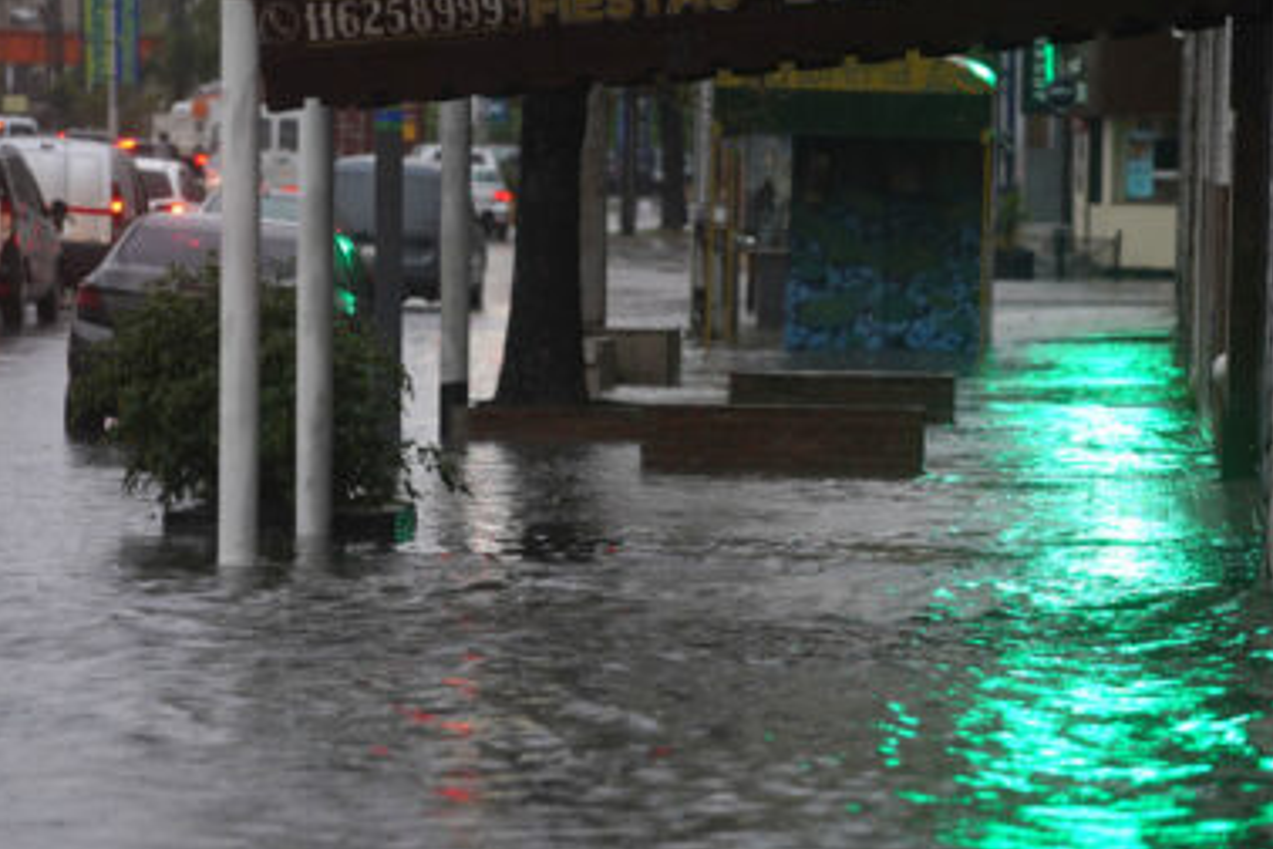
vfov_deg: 6.2
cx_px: 690
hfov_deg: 9.3
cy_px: 458
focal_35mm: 222
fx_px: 7850
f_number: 4
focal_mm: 200
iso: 1600
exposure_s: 1/320
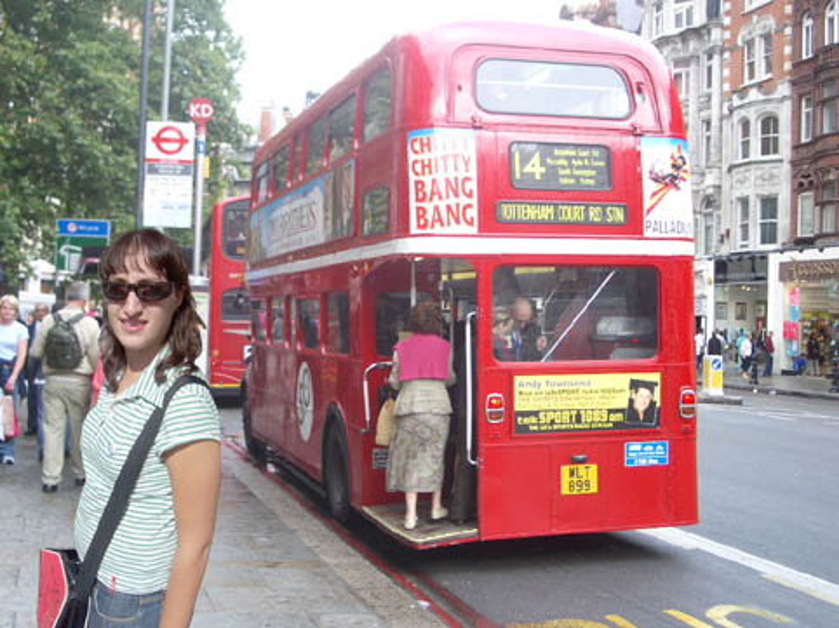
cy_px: 314
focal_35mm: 49
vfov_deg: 29.7
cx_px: 420
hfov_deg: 38.9
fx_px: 1187
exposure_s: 1/80
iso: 50
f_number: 3.1
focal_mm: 8.2
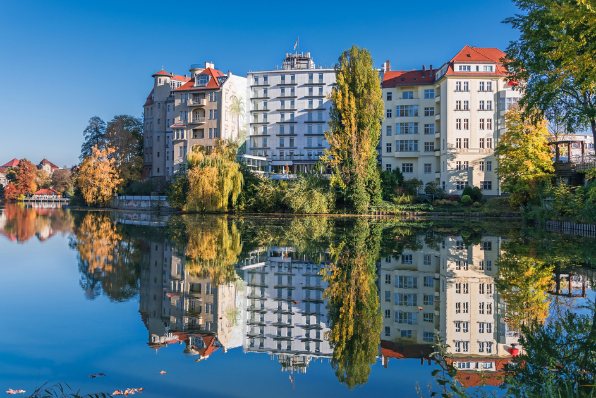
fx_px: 579
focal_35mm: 35
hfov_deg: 54.4
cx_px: 307
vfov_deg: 37.9
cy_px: 207
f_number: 4.5
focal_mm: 22
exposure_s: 1/640
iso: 100
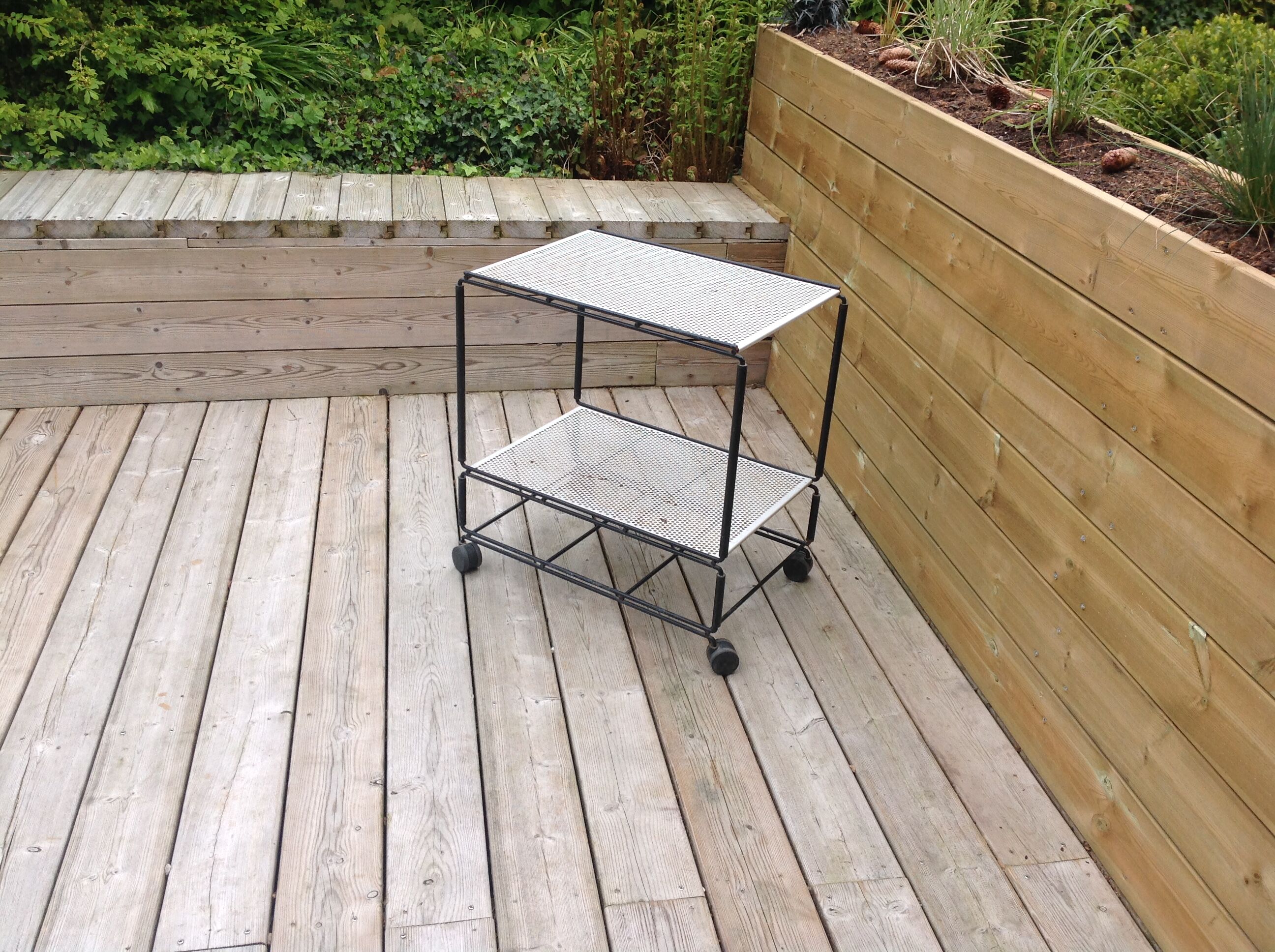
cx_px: 638
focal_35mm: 35
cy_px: 476
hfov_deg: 52.7
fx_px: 1287
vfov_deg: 40.6
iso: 50
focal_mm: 4.28
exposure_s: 1/840
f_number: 2.4
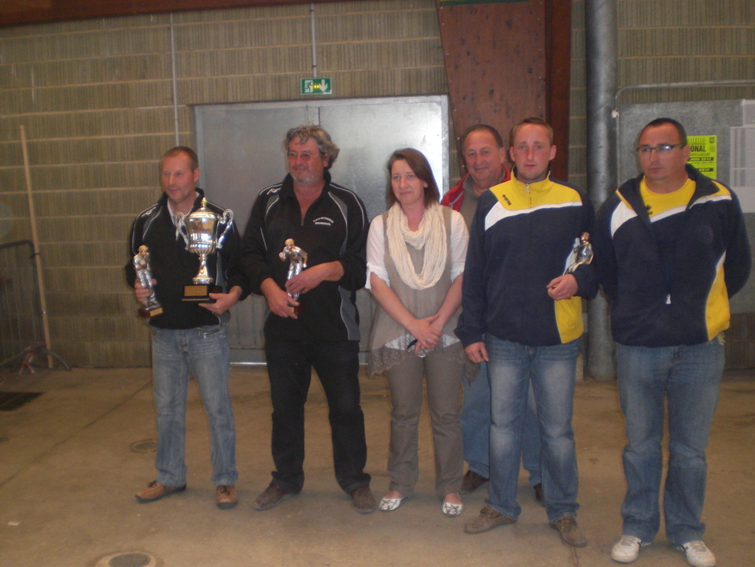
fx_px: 829
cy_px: 284
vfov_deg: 37.7
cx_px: 378
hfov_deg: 49.0
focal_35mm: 38
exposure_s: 1/60
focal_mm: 6.3
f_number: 3.1
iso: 200
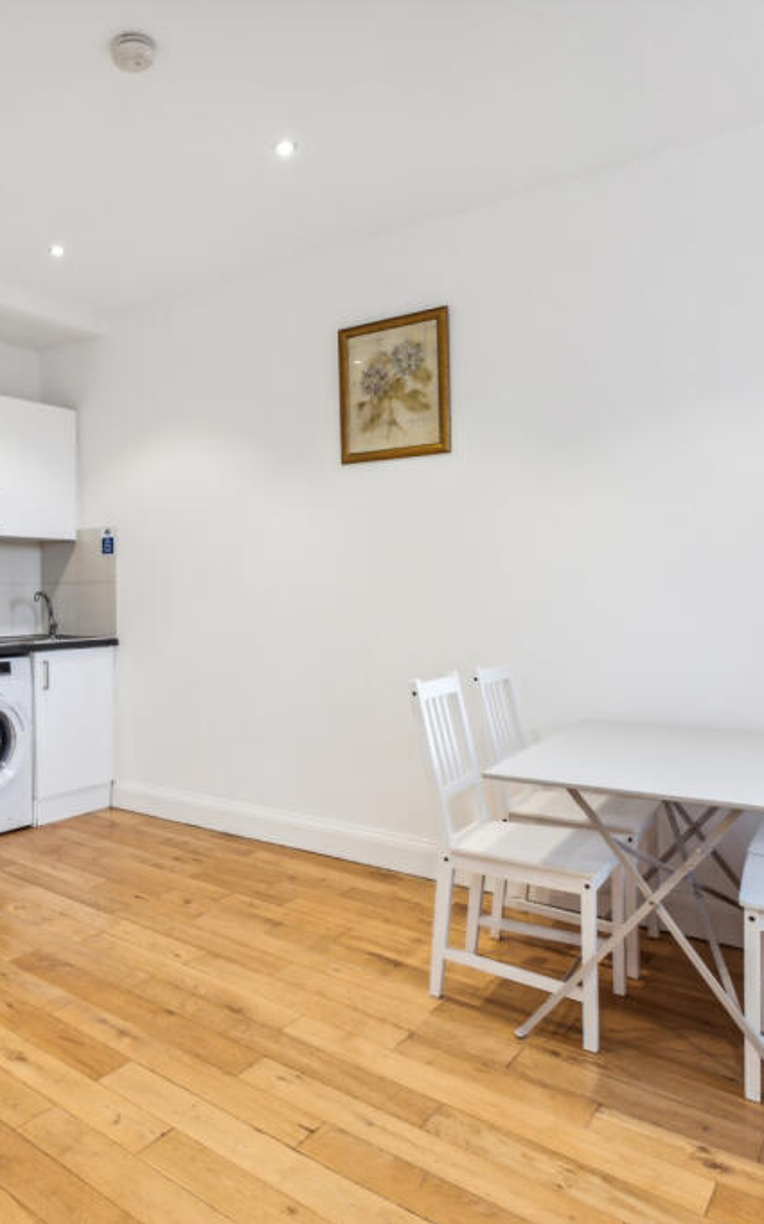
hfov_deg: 50.1
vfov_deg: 77.2
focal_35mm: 23
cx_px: 164
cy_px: 612
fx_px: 767
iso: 400
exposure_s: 1/7
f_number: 11
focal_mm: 10
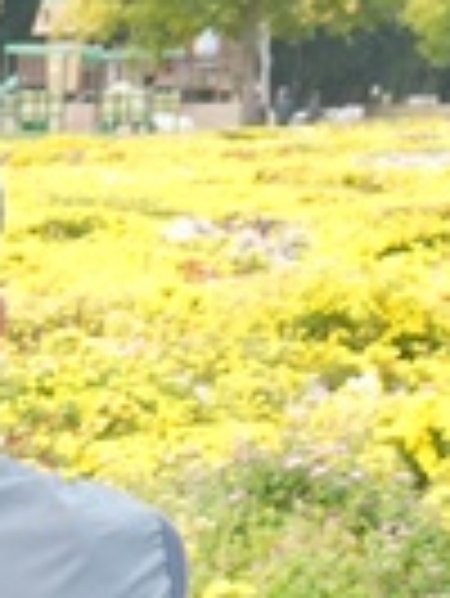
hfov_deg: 4.9
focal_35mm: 282
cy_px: 1113
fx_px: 4880
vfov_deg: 6.8
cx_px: -1071
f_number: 8
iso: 400
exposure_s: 1/100
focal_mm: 34
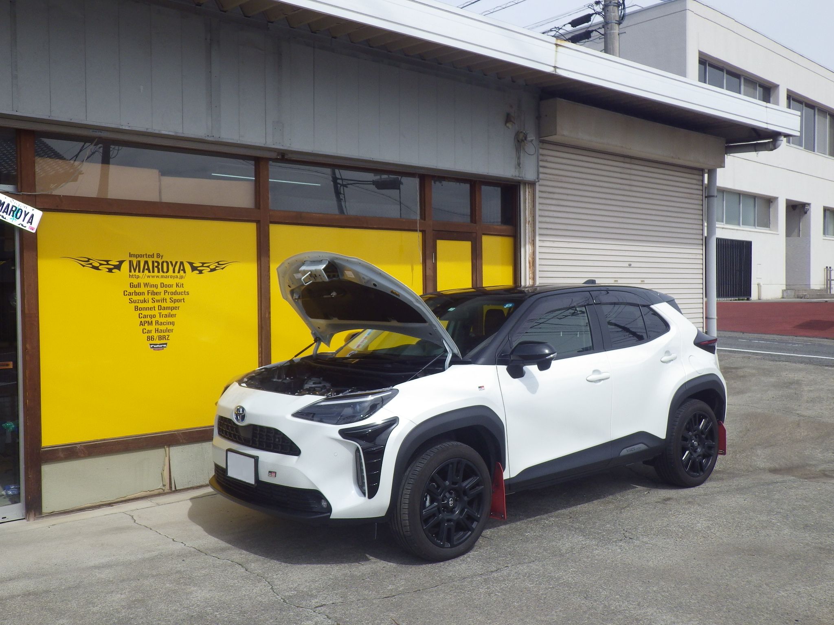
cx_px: 417
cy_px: 312
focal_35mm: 34
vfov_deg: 41.8
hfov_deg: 54.0
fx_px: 819
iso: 125
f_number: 4.6
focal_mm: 6.1
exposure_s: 1/800
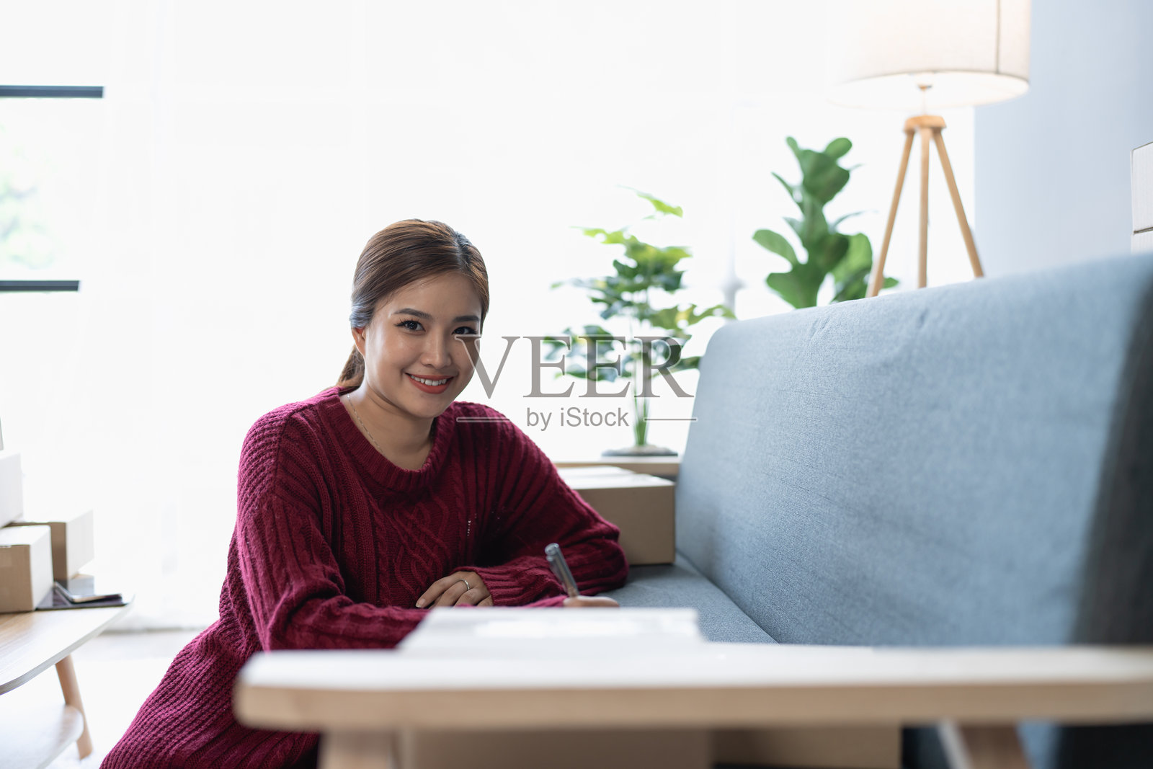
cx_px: 576
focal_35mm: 35
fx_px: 1121
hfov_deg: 54.4
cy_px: 384
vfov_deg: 37.9
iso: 100
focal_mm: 35
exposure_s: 1/200
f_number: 1.4
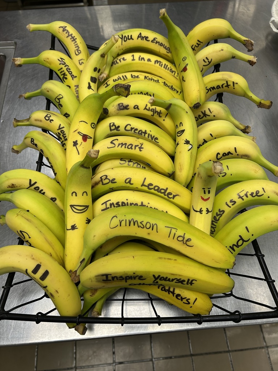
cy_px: 186
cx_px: 139
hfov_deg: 53.1
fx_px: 278
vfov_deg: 67.3
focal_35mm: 26
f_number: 1.5
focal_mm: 5.7
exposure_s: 1/120
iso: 80
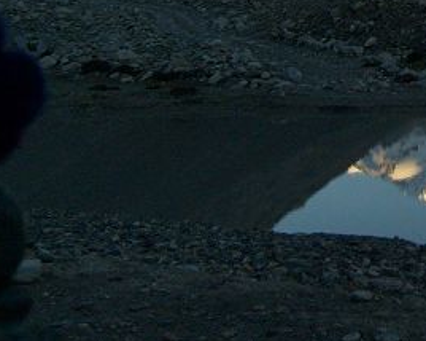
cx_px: 602
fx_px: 1285
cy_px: -116
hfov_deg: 17.3
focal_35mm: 102
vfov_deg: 14.4
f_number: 7.1
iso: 80
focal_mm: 5.8
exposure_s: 1/90
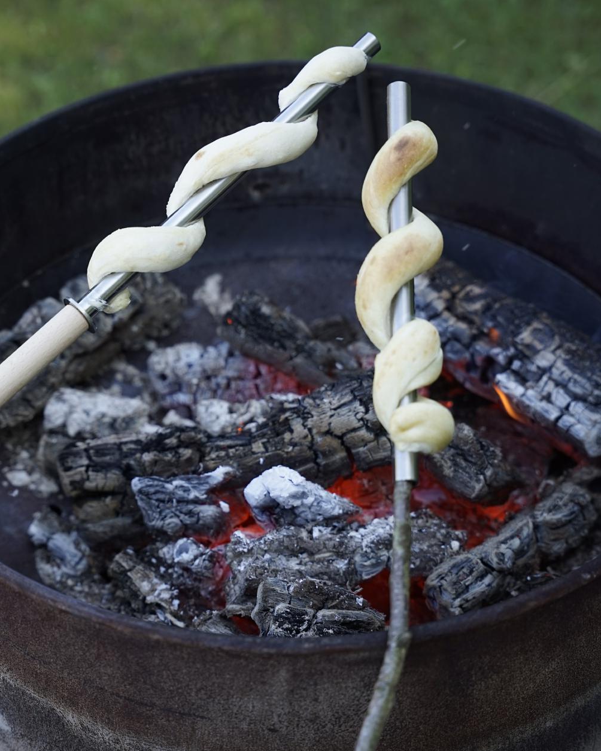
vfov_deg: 21.4
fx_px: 1988
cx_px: 201
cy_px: 373
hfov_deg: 17.1
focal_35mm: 89
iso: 100
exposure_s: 1/160
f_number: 3.2
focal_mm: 62.3
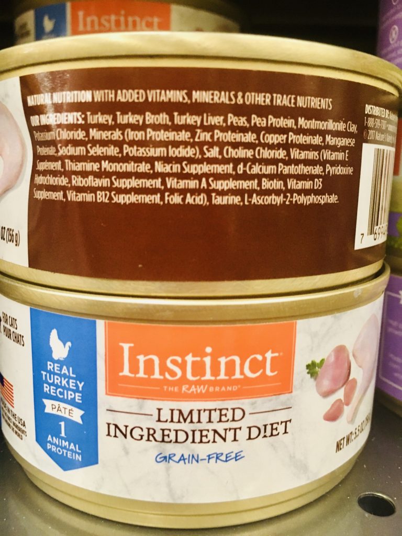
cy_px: 268
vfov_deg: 61.7
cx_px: 201
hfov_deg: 48.2
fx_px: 449
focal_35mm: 29
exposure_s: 1/30
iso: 125
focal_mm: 4.15
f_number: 2.2
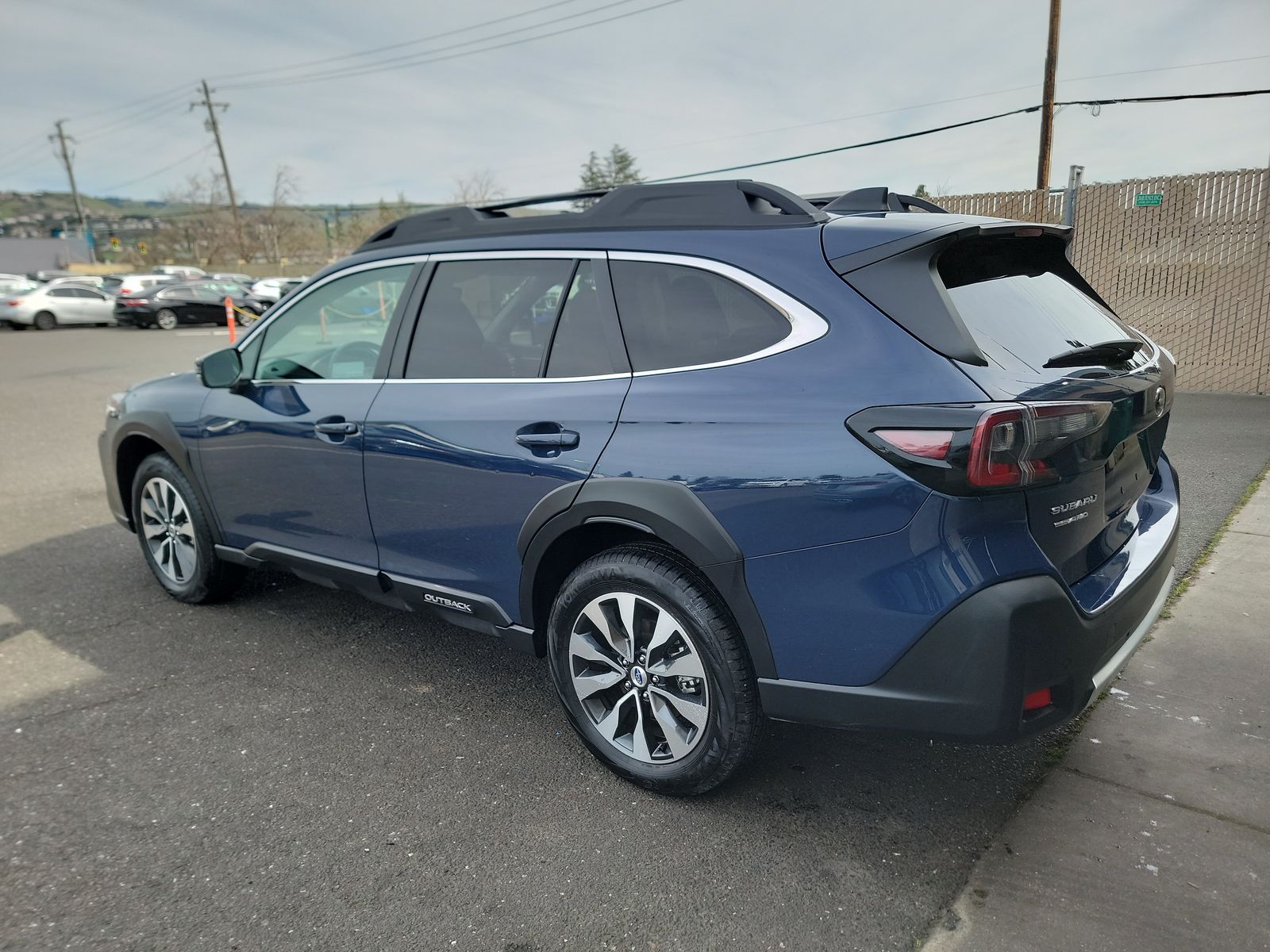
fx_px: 881
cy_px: 476
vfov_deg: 56.8
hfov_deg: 71.6
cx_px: 635
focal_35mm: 24
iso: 50
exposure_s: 1/414
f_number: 1.8
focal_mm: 6.7
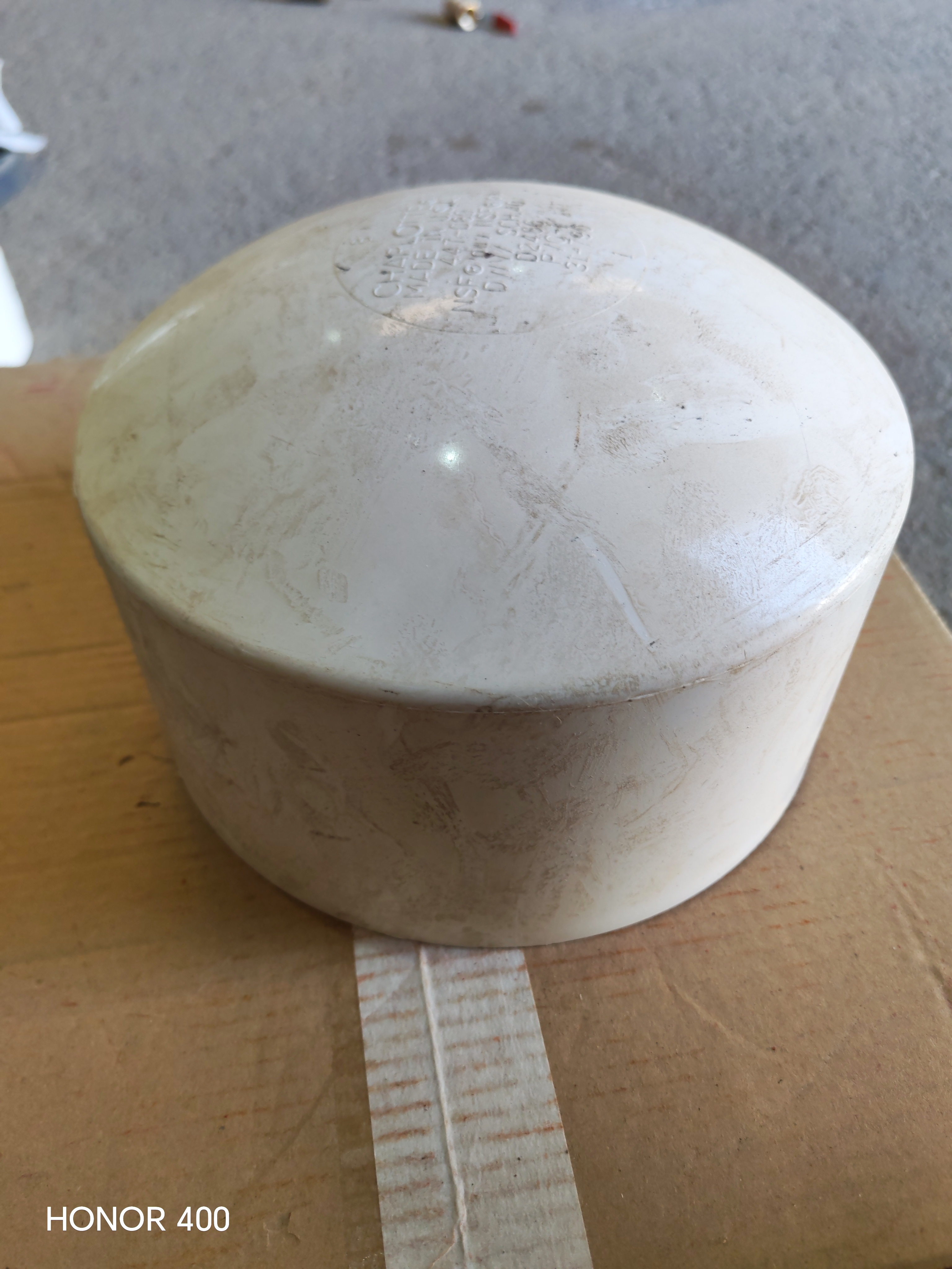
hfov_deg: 51.4
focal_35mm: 27
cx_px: 476
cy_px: 634
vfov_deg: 65.3
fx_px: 990
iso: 250
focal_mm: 6.12
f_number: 1.9
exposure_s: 1/100
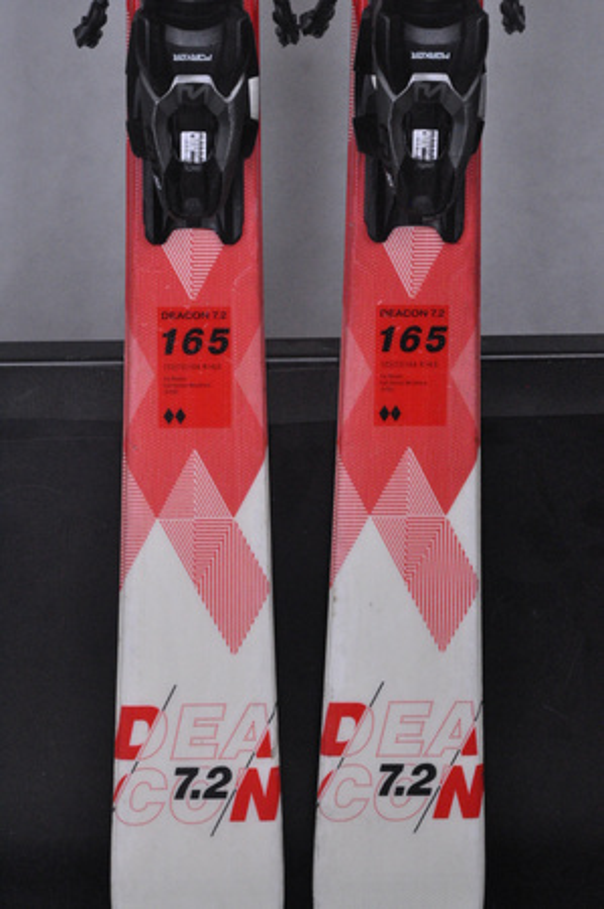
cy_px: 454
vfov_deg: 18.2
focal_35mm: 112
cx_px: 302
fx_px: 2838
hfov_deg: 12.2
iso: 3200
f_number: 9.5
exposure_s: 1/125
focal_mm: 75
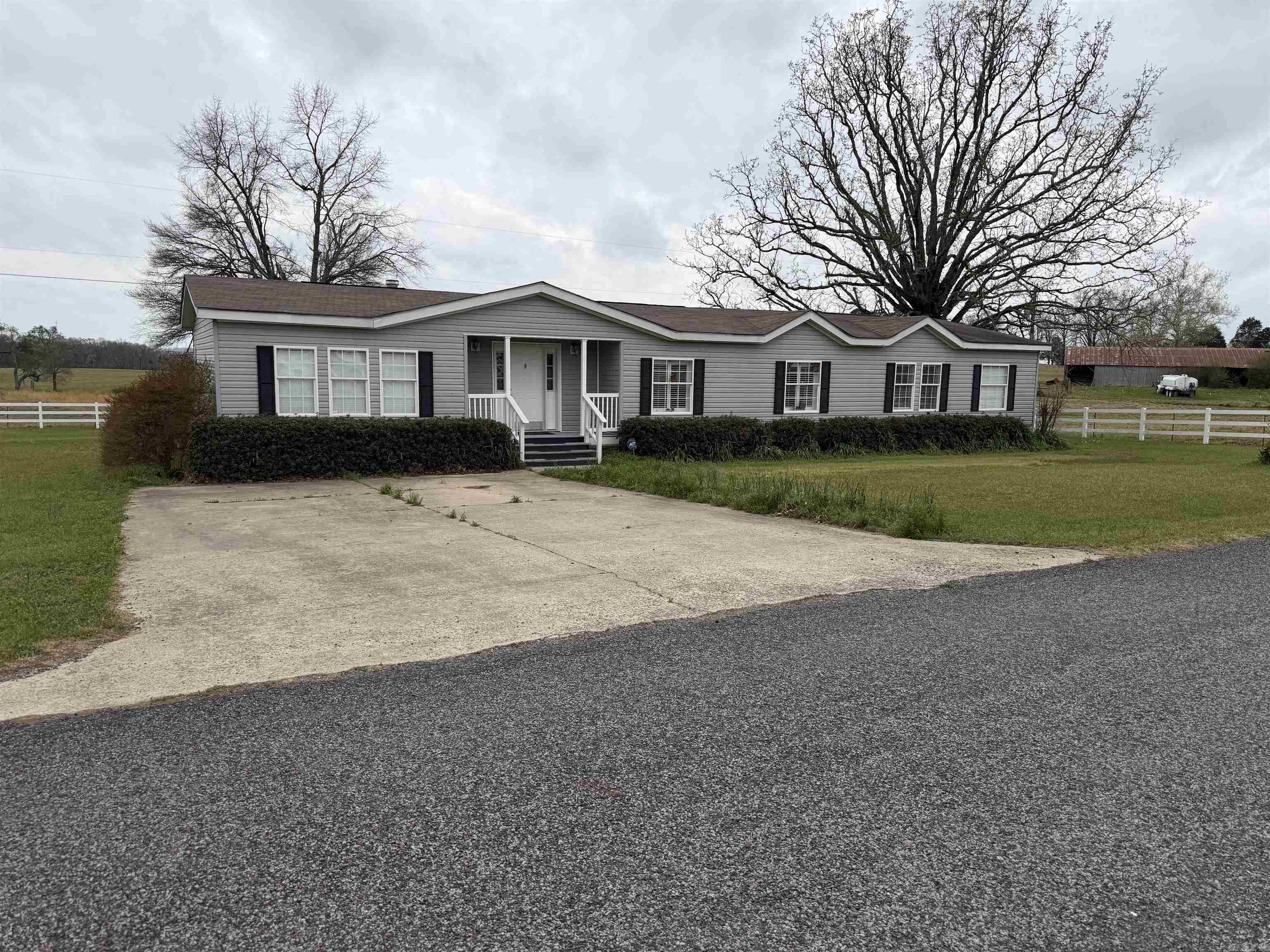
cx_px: 635
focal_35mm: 24
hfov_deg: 71.6
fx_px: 881
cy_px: 476
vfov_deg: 56.8
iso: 80
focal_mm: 6.76
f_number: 1.78
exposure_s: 1/5714
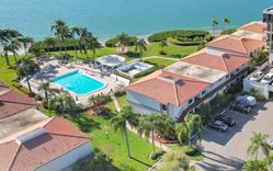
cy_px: 39
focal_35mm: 45
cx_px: 221
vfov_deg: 28.1
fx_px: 335
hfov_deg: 42.2
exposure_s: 1/1250
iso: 100
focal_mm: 8.38
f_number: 2.8
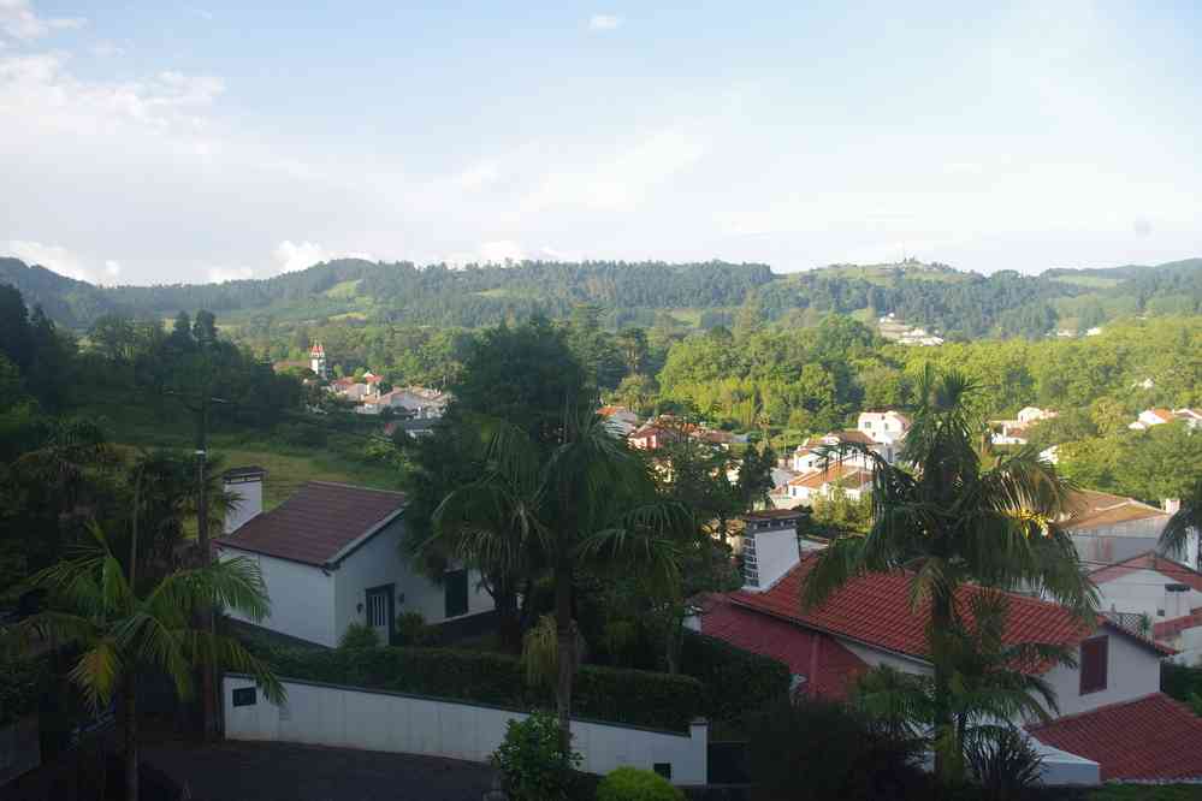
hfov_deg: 59.5
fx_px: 1052
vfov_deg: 41.7
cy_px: 400
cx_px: 601
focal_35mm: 32
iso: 200
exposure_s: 1/50
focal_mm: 21
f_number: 8
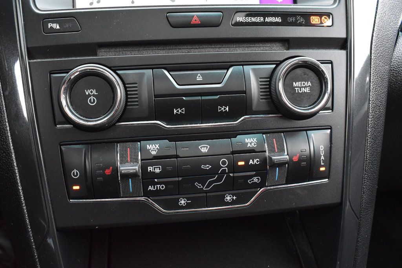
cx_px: 201
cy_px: 134
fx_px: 368
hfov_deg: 57.2
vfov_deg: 39.9
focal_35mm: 33
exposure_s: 1/60
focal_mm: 22
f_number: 8
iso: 2500
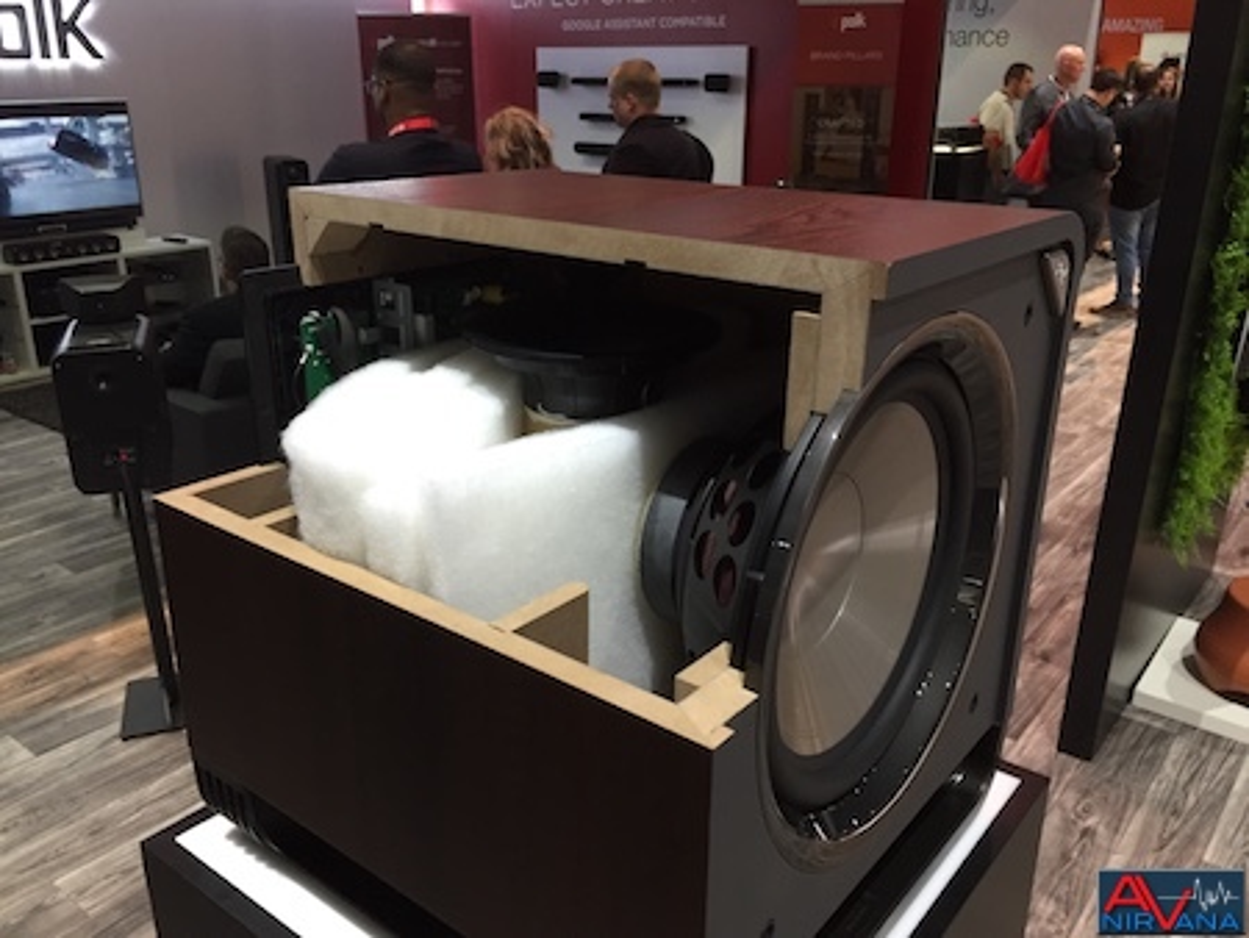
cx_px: 624
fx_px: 1047
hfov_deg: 61.6
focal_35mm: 29
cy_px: 469
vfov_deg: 48.3
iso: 125
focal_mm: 4.15
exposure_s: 1/30
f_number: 2.2
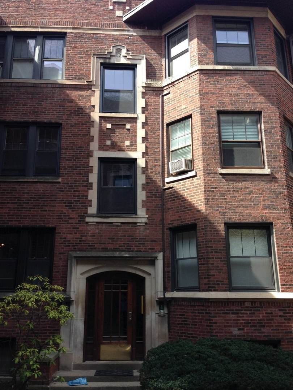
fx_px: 372
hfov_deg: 42.9
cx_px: 146
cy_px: 195
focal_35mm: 33
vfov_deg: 55.4
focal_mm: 4.12
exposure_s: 1/298
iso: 50
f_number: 2.4
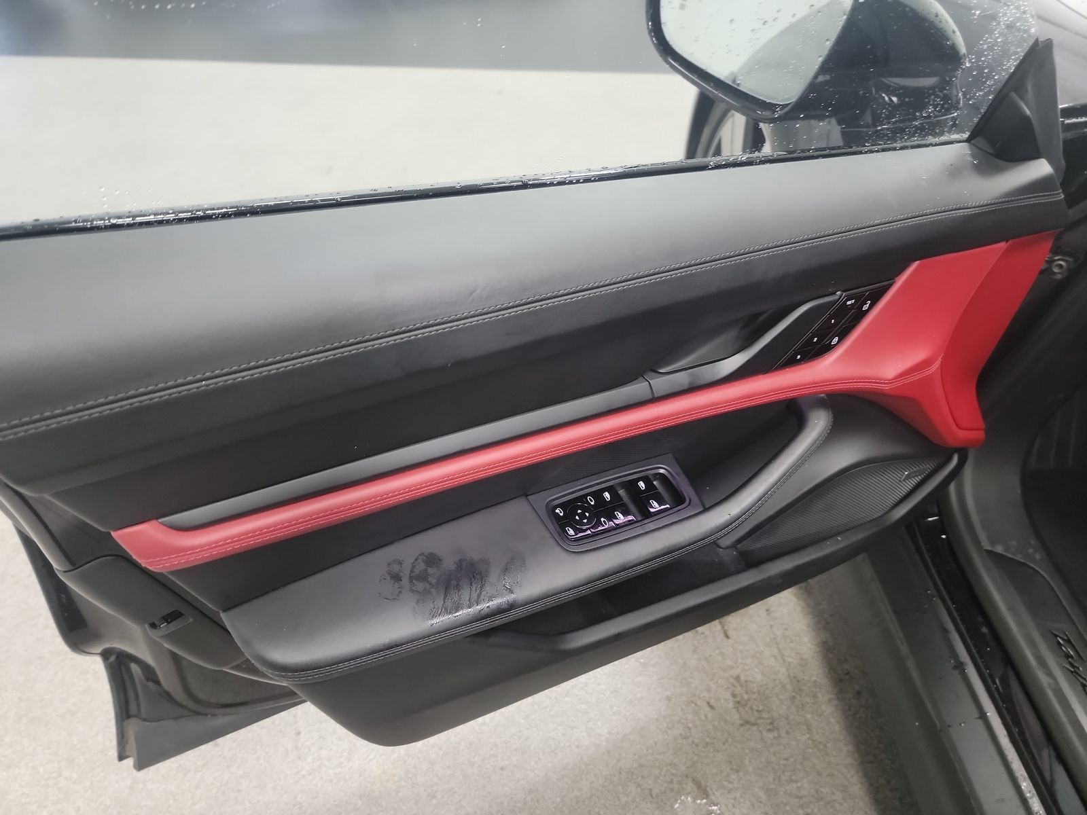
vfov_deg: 56.8
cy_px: 408
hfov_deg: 71.6
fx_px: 754
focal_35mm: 24
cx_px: 544
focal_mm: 6.7
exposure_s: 1/39
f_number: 1.8
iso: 868
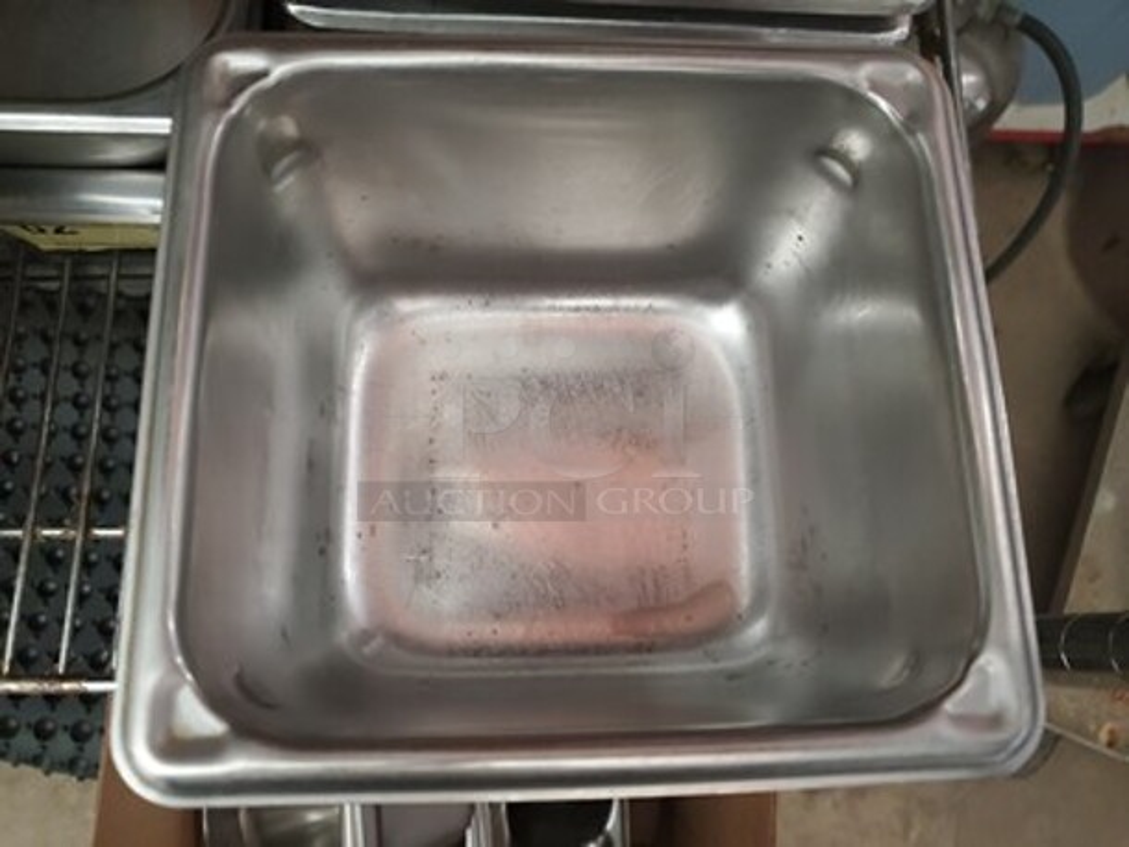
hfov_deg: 67.3
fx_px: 848
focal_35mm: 26
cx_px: 564
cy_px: 424
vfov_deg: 53.1
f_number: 1.5
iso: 640
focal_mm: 4.3
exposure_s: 1/30
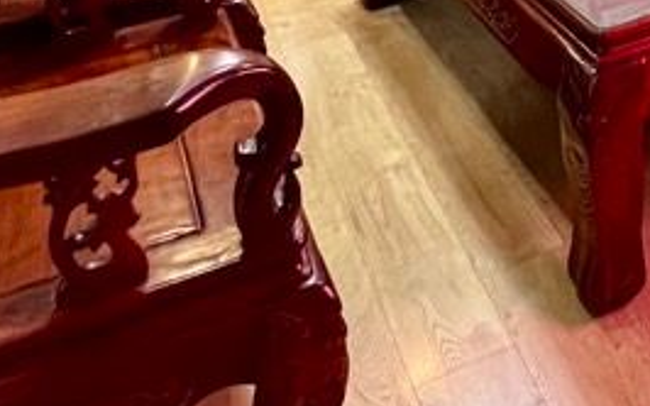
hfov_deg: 33.3
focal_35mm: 53
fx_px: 938
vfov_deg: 19.4
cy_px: -289
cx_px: 716
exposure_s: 1/50
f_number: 1.8
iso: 500
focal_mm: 1.57
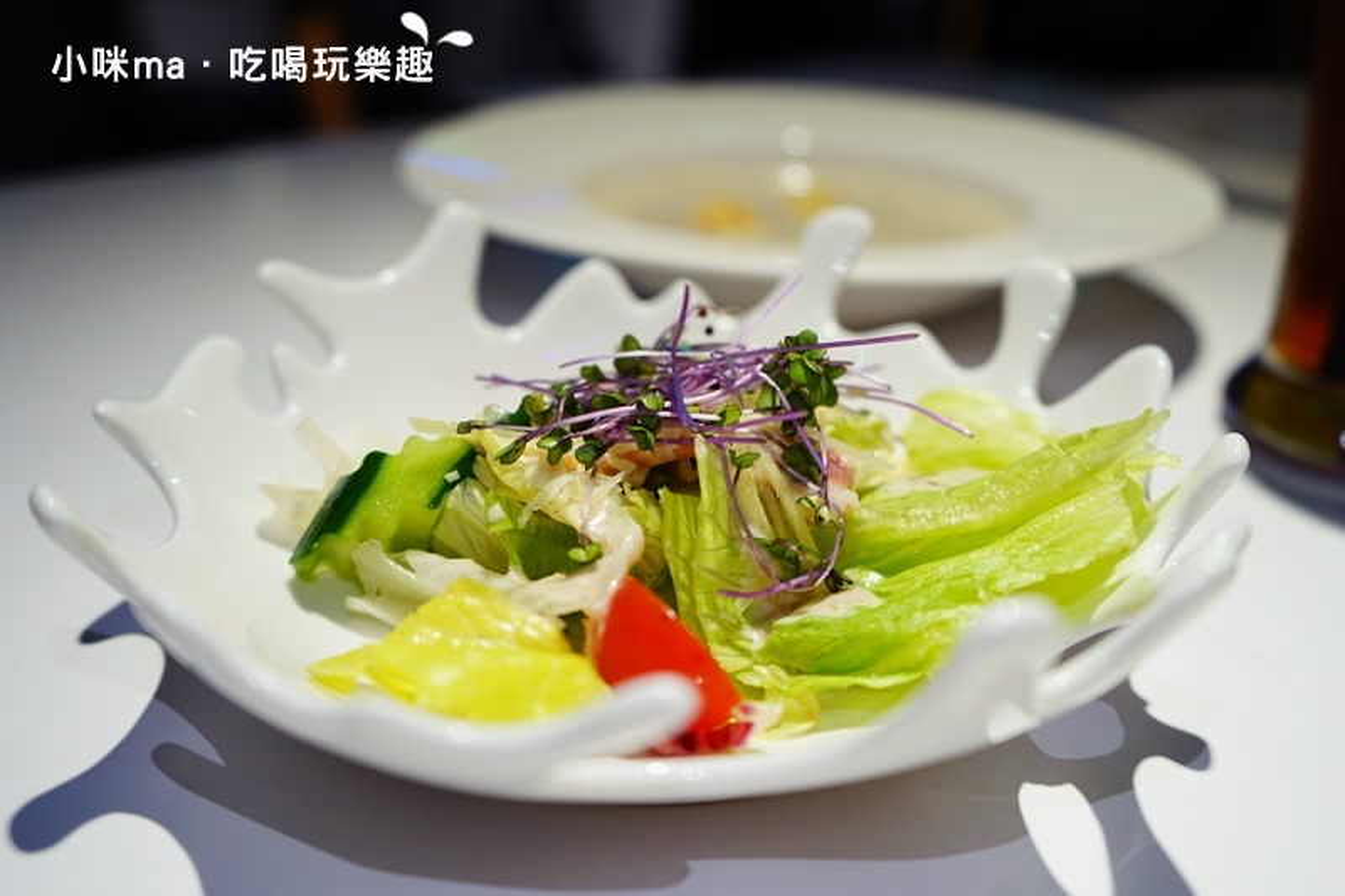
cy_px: 448
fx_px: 1307
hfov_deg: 54.4
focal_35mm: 35
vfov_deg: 37.8
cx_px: 672
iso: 200
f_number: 4
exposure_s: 1/60
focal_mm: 35
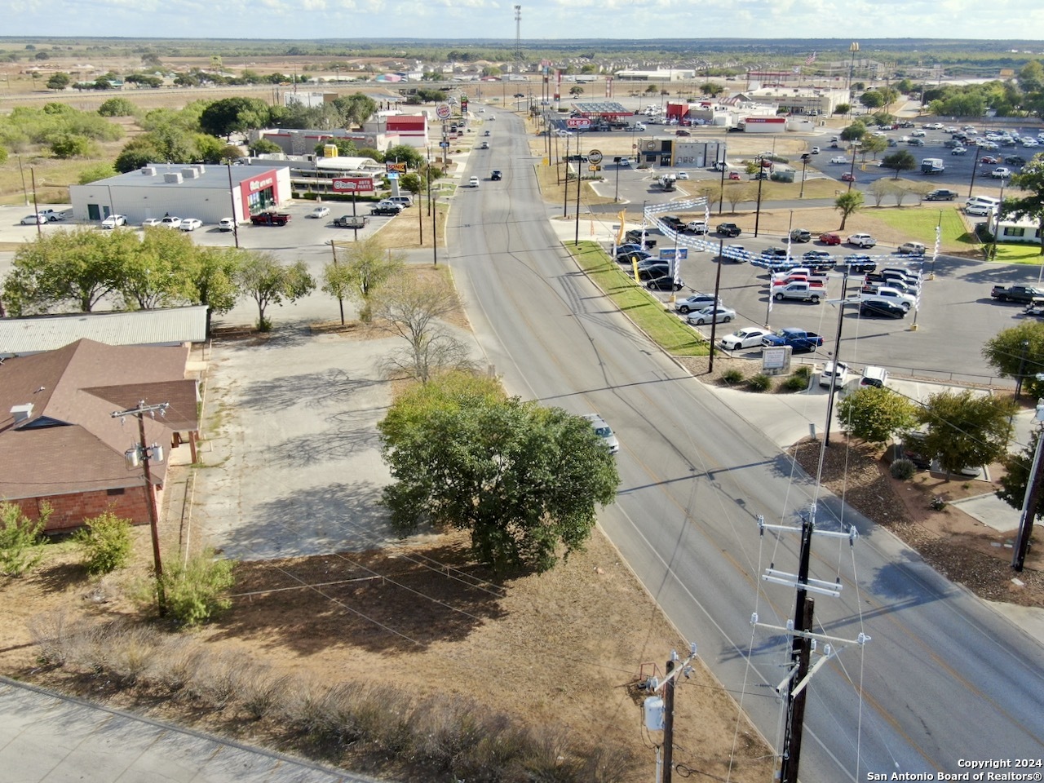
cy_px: 392
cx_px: 522
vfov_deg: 44.2
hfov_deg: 56.8
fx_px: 965
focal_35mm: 32
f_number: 3.1
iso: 100
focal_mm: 5.45
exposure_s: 1/640
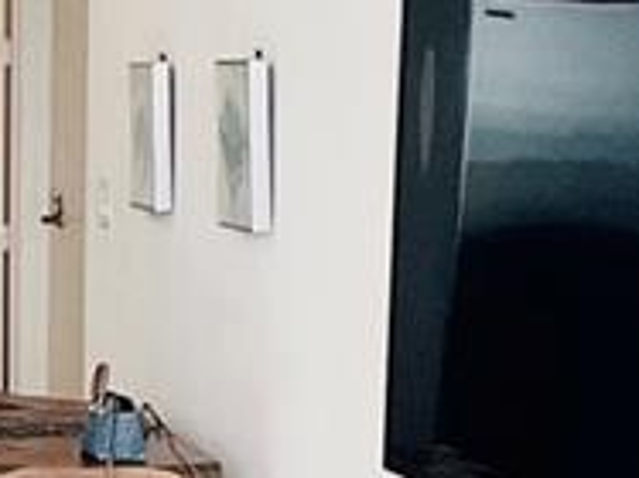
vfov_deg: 8.0
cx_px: -506
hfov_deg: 10.1
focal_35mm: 186
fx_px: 3431
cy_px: 406
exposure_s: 1/120
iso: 32
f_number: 1.8
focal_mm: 3
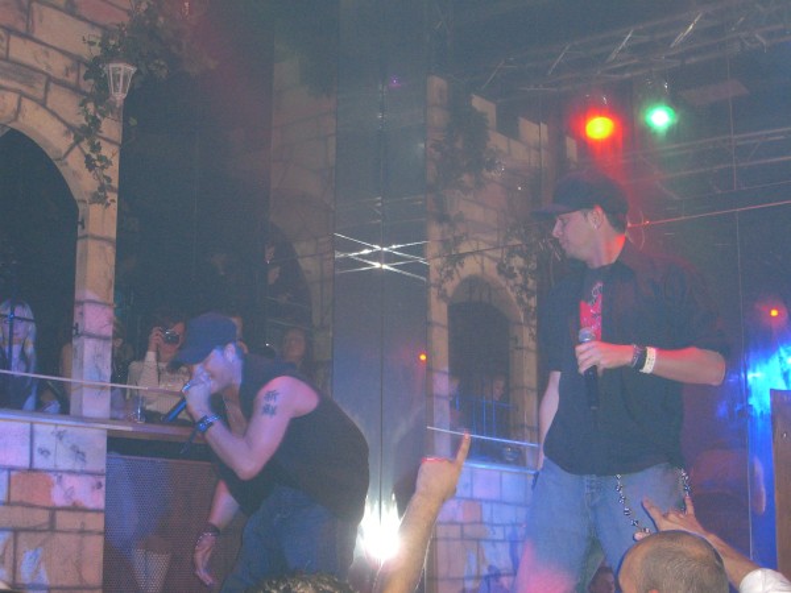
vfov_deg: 25.7
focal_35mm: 57
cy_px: 296
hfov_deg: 33.8
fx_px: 1302
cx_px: 396
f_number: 3.6
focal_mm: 11.8
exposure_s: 1/60
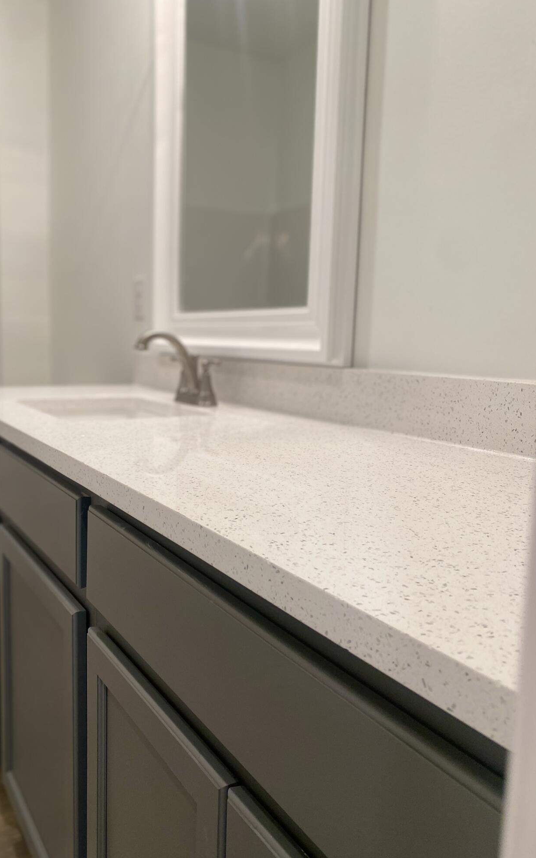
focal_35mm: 28
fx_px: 655
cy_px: 432
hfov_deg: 44.3
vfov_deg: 66.5
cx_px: 221
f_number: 1.8
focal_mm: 4.25
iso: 64
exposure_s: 1/60
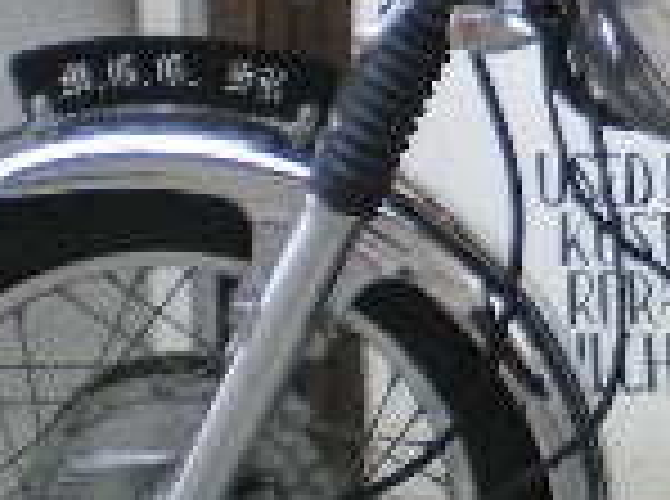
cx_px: 1102
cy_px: -23
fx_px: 2993
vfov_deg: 9.5
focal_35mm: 155
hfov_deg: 12.0
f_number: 3.1
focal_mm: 6.3
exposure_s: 1/50
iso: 64
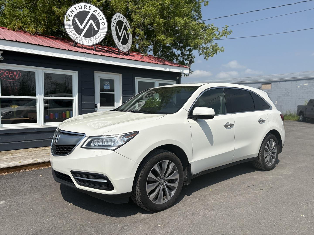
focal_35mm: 26
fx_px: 236
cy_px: 118
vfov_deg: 53.1
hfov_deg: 67.3
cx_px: 157
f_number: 1.6
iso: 50
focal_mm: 5.96
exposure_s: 1/6329
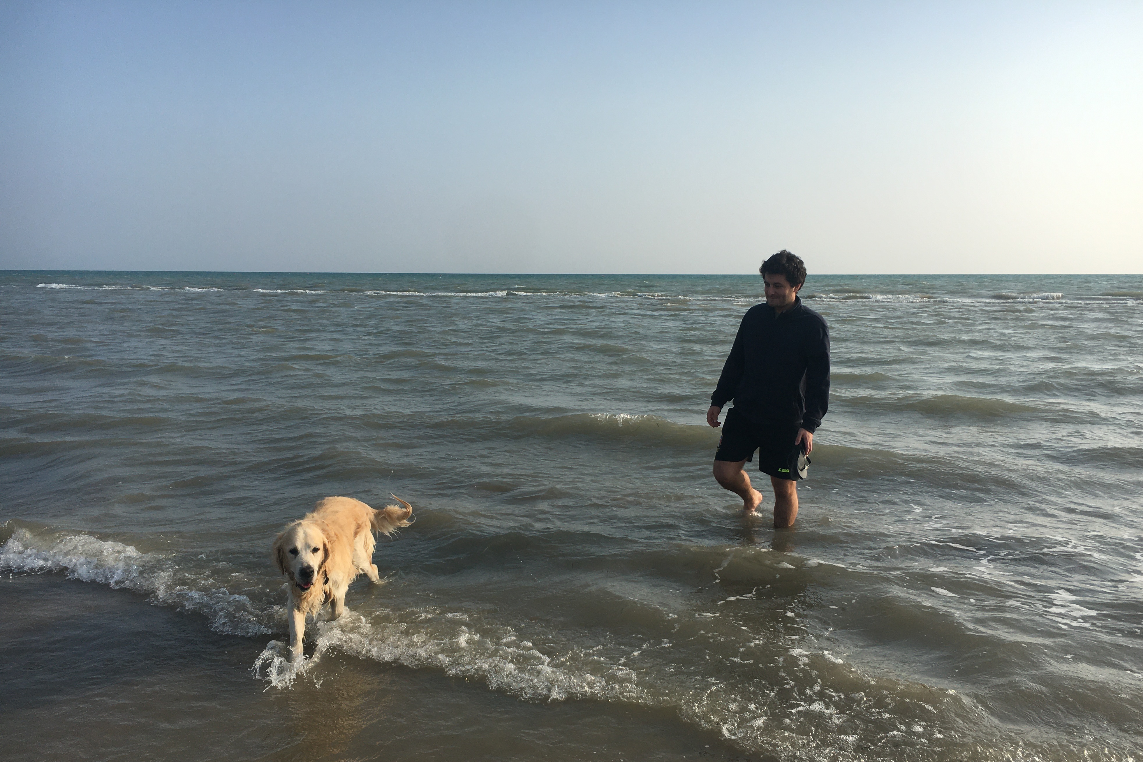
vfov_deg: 42.2
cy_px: 436
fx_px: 984
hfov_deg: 60.3
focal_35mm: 31
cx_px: 587
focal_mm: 4.15
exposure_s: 1/2024
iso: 25
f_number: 2.2
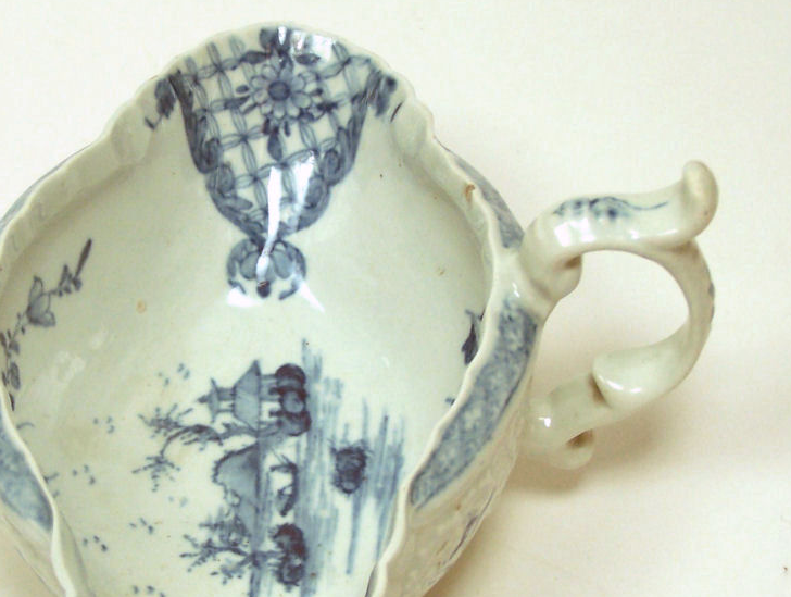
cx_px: 240
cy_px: 414
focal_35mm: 83
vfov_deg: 17.8
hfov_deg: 23.4
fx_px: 1900
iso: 80
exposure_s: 1/125
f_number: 3.1
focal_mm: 9.8
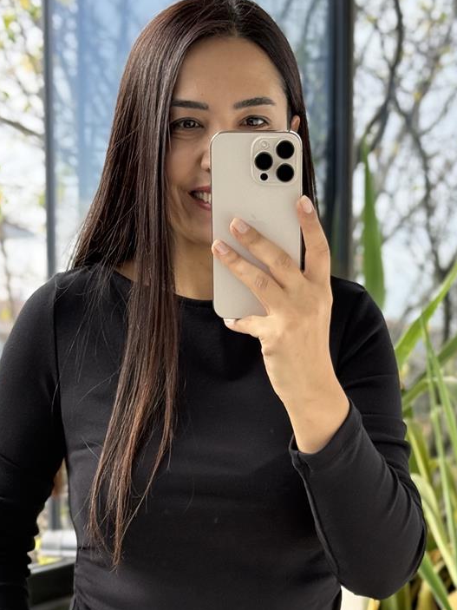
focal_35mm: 91
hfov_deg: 16.2
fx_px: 1602
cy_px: 505
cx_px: 259
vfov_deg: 21.2
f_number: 1.78
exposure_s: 1/352
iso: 80
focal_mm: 6.76
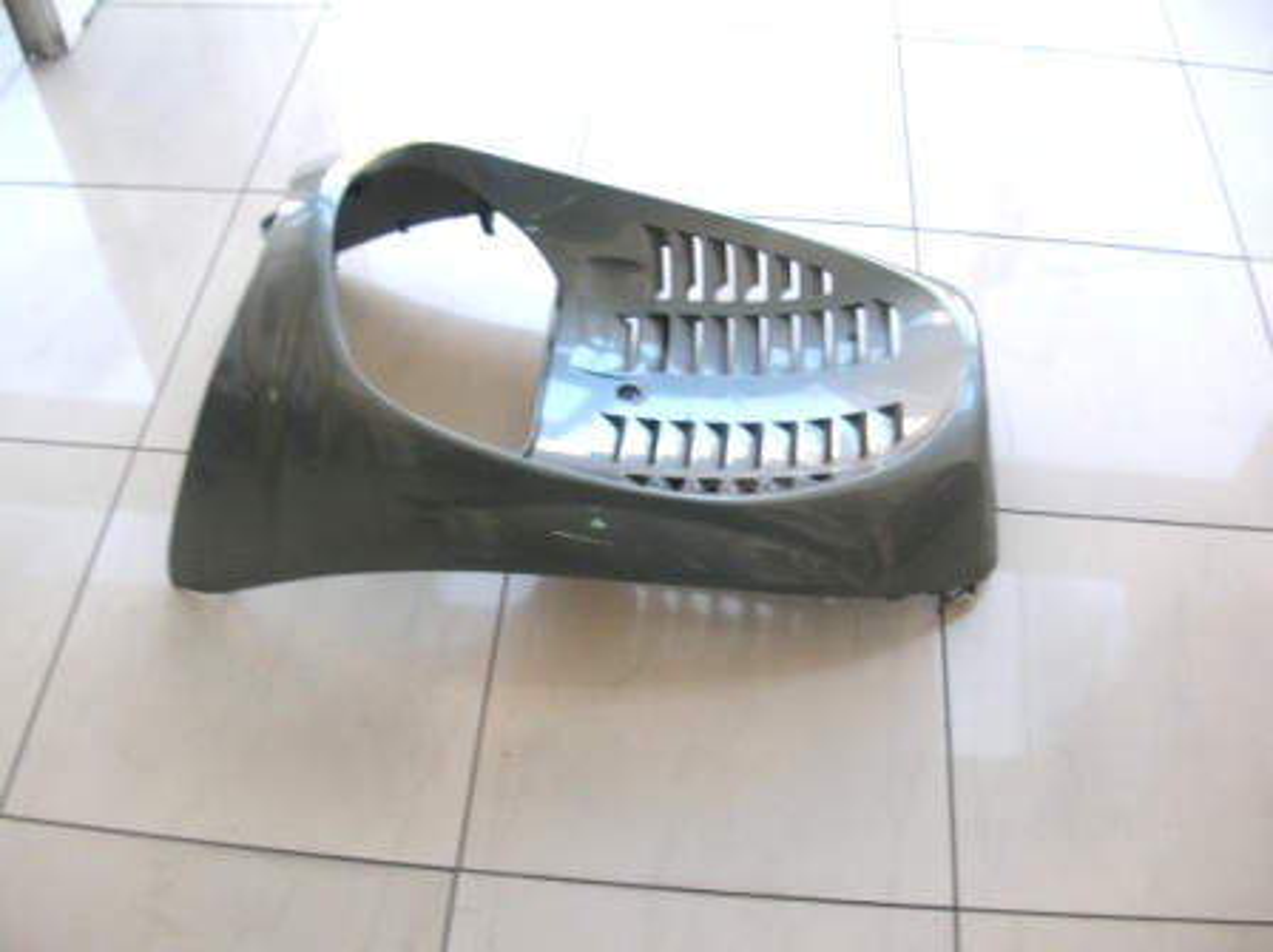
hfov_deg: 52.7
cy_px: 476
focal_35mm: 35
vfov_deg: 40.6
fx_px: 1286
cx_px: 636
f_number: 2.8
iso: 50
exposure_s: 1/45.8
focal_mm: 5.8
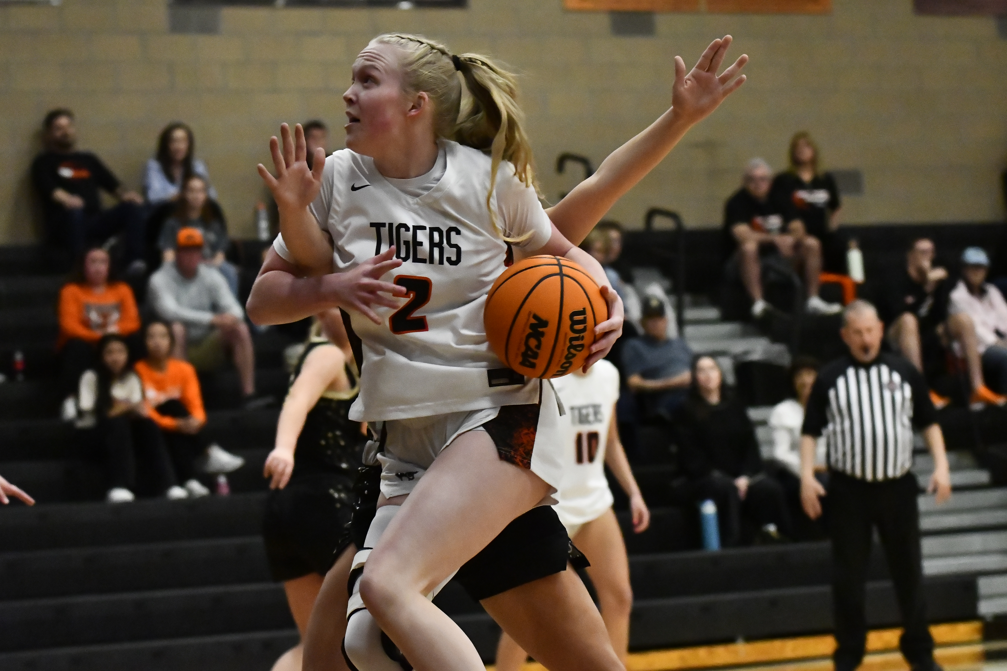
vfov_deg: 9.9
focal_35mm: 138
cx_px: 504
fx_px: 3860
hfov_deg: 14.9
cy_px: 336
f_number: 4
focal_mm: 92
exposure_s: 1/1000
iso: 10000
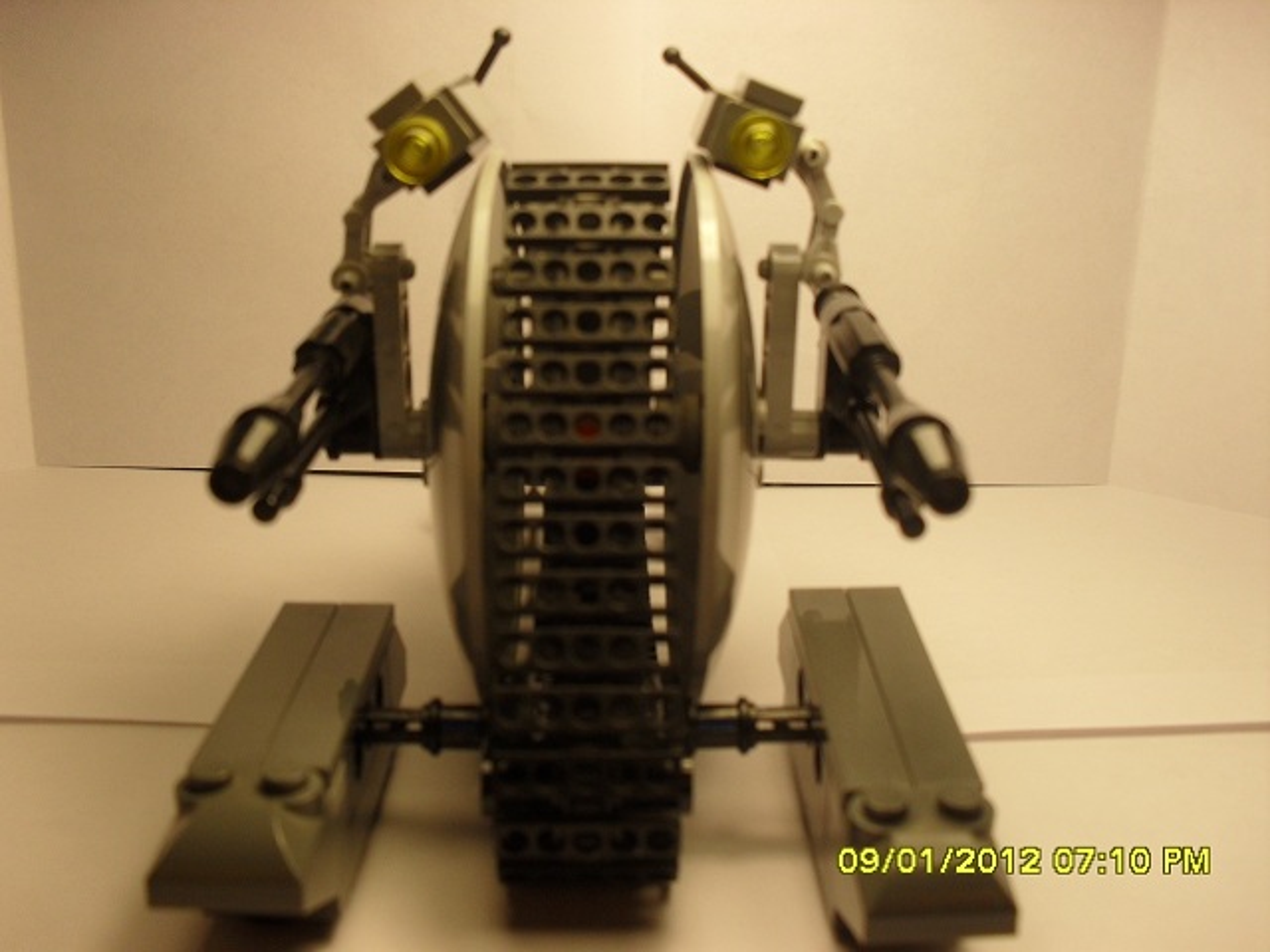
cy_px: 476
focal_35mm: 35
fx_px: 1284
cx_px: 635
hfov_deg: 52.6
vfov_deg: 40.7
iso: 100
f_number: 3.2
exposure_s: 1/180
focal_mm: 6.3
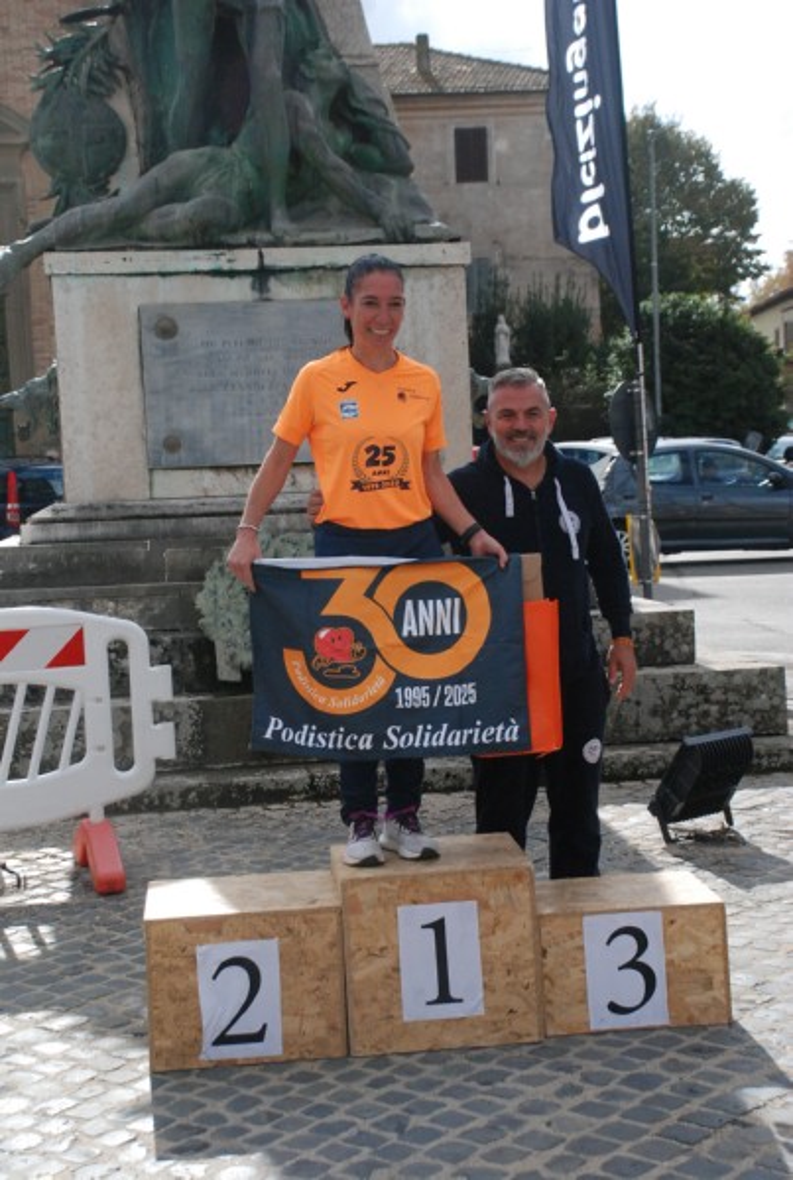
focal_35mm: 57
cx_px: 396
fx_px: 1874
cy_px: 590
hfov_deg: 23.9
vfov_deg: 35.0
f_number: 7.1
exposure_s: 1/1600
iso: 1000
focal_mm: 38
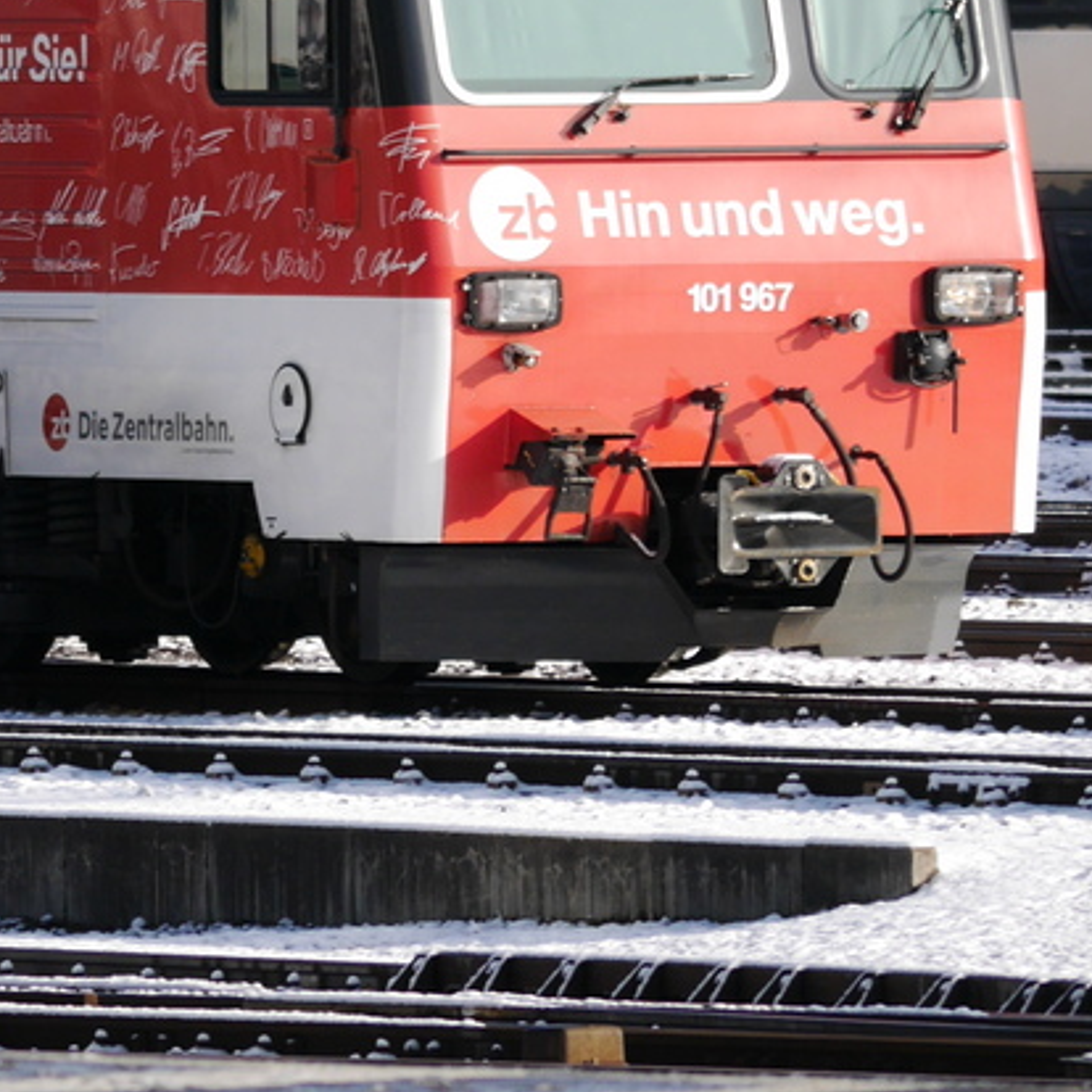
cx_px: 40
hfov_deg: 1.7
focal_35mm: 1050
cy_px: 53
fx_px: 37475
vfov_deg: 1.7
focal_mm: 205
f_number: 5
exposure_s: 1/500
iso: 160
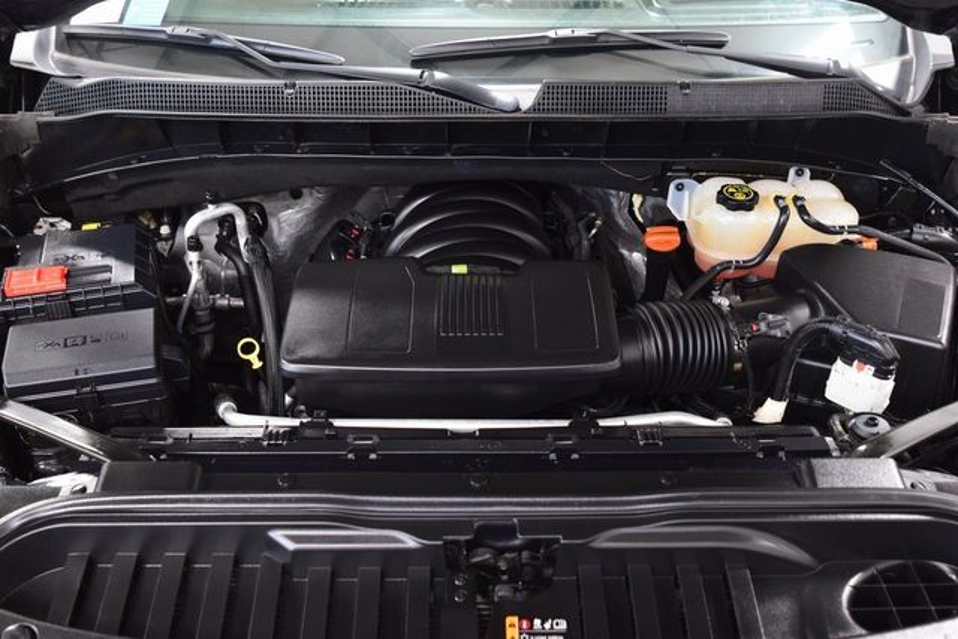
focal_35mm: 36
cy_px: 320
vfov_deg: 36.9
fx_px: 958
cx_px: 479
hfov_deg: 53.1
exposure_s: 1/15
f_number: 4.5
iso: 1600
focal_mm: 24
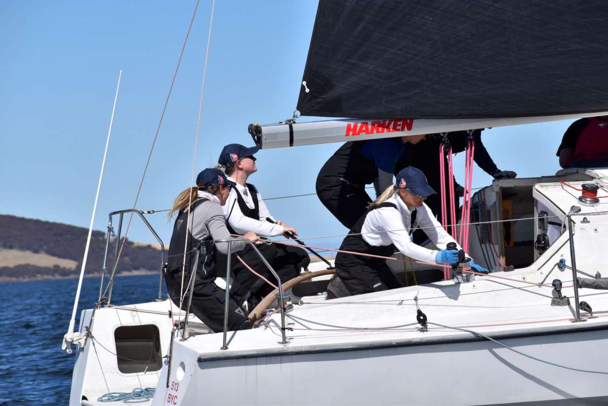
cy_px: 203
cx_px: 304
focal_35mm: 195
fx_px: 3293
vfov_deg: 7.0
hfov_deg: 10.5
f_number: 8
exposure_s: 1/2000
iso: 360
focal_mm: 130
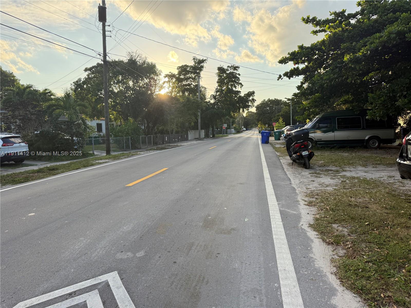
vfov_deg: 56.8
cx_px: 206
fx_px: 285
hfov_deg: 71.6
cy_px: 154
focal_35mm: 24
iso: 100
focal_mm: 6.76
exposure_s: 1/1493
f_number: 1.78
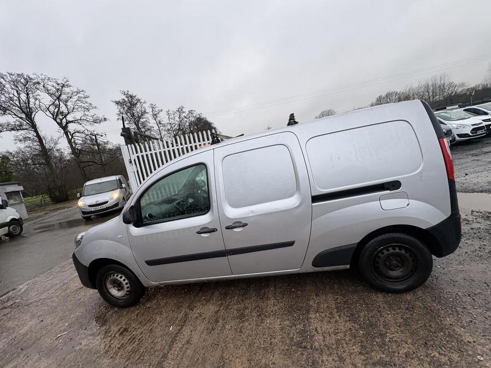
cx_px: 246
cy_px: 184
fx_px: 199
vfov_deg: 85.7
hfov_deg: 102.1
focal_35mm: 14
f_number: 2.2
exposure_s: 1/99
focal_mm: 2.22
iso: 50
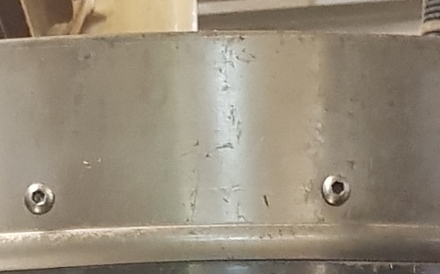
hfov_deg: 11.5
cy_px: 768
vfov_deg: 6.7
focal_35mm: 180
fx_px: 2157
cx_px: -6
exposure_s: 1/25
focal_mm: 4.3
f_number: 1.7
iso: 250
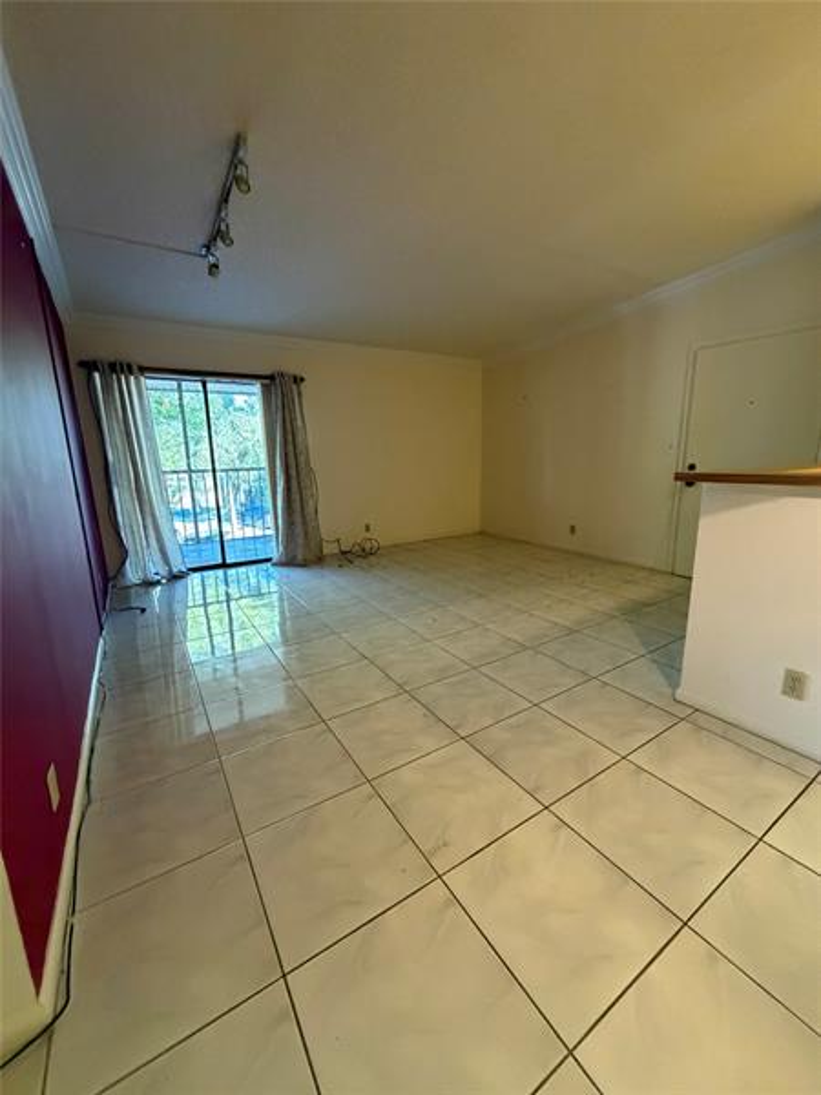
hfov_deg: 85.7
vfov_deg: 102.1
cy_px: 548
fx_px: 443
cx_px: 410
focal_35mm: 14
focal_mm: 2.22
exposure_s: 1/60
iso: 800
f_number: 2.2
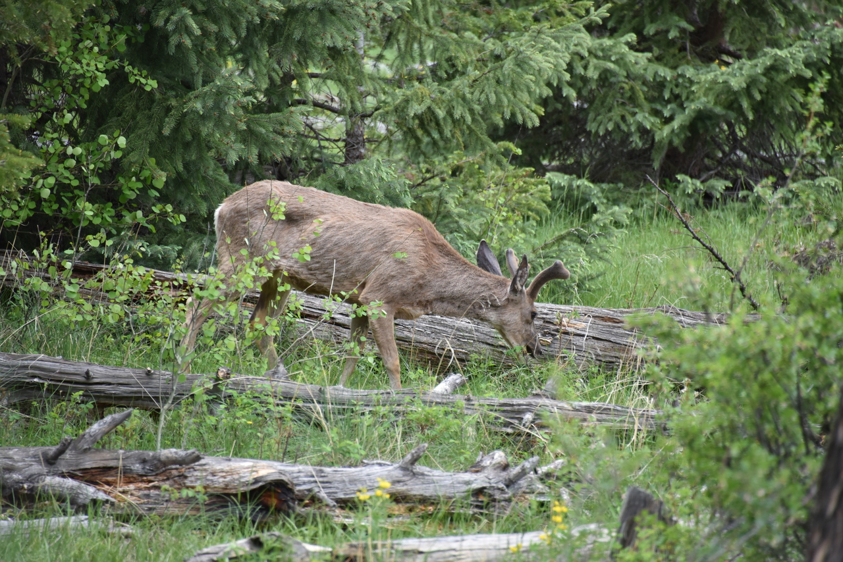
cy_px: 281
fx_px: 7026
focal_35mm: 300
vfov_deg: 4.6
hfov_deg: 6.9
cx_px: 422
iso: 1000
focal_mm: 300
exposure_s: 1/640
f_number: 5.6
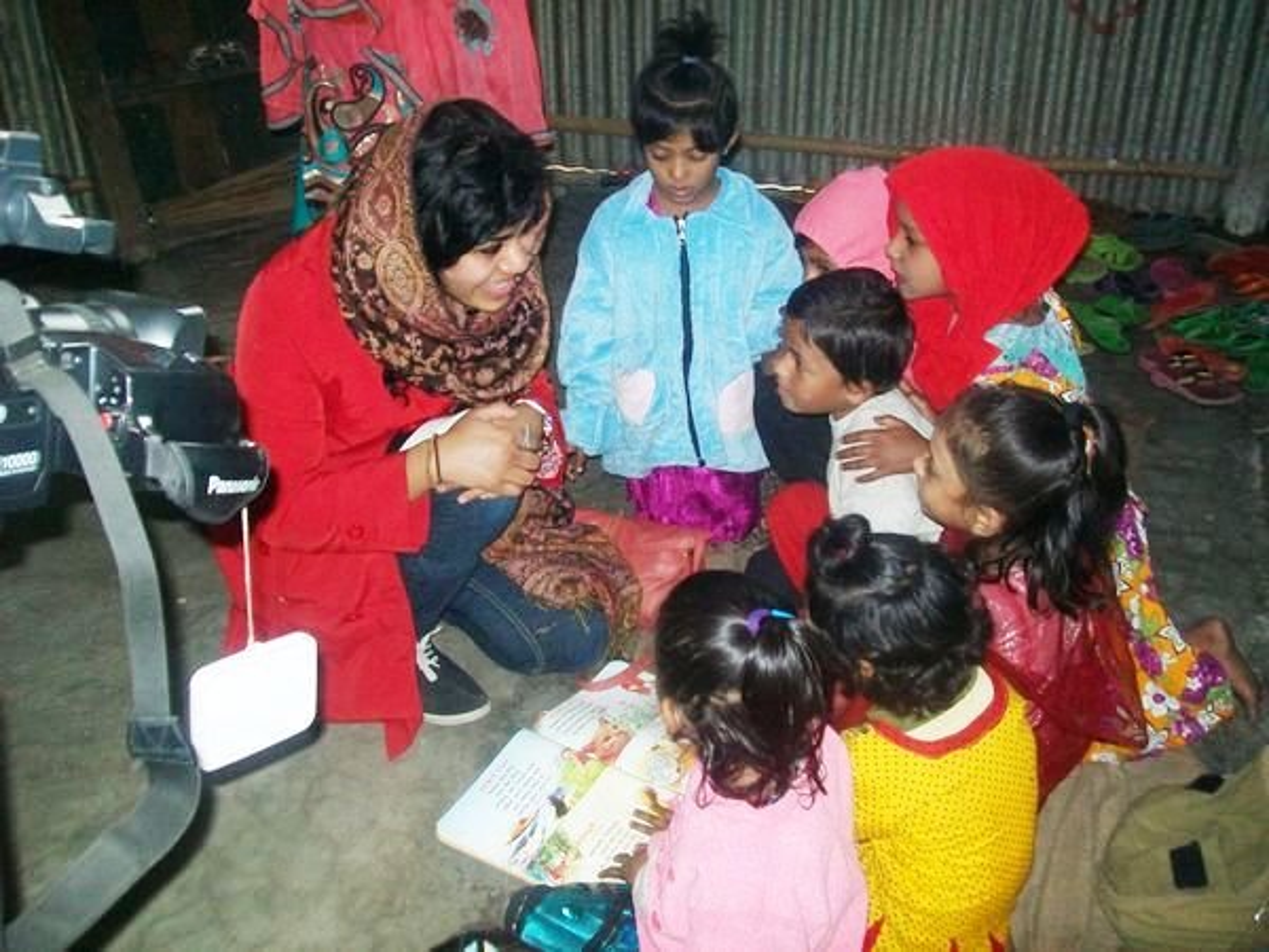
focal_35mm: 36
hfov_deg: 51.4
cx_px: 634
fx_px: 1320
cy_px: 476
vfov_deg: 39.7
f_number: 2.7
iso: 200
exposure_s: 1/125
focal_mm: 6
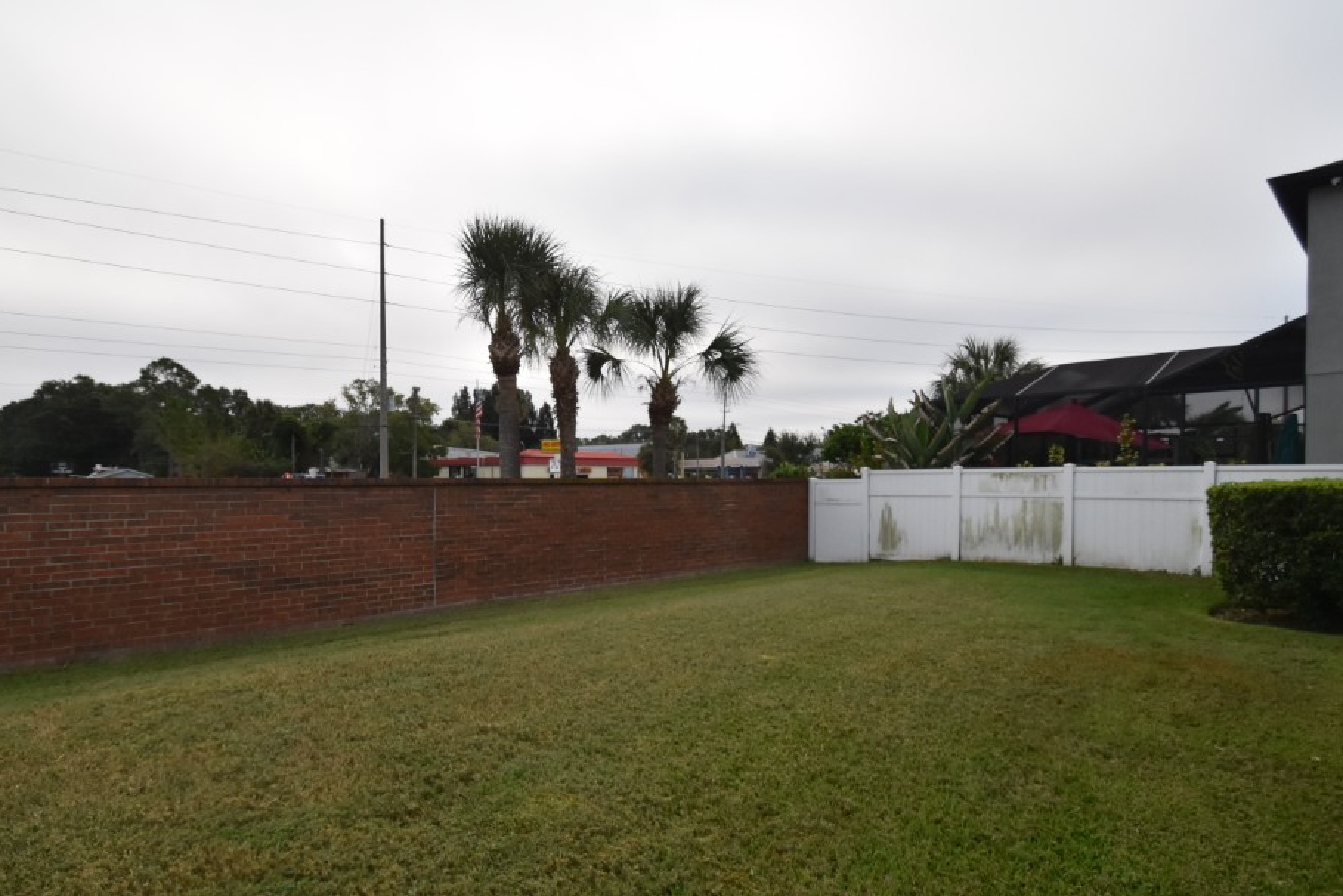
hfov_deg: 86.8
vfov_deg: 64.4
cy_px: 486
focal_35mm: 19
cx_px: 631
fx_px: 709
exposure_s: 1/4000
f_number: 3.5
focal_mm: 10
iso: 800
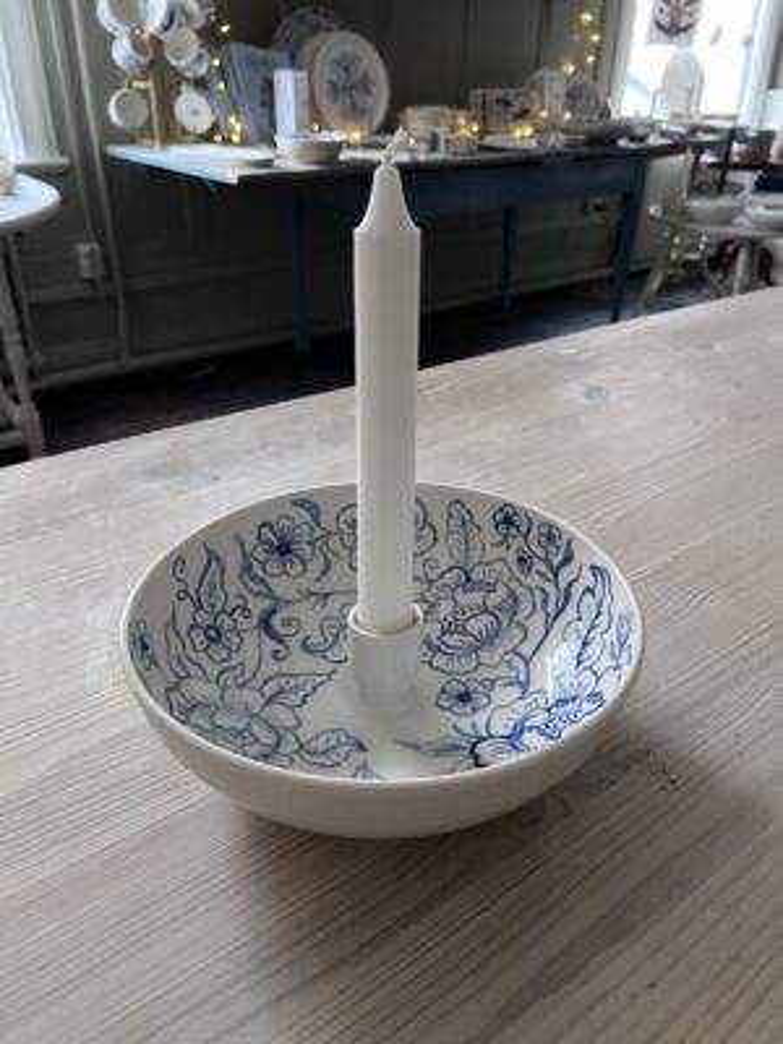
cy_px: 522
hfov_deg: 53.1
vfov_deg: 67.3
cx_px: 392
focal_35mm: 26
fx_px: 784
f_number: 1.5
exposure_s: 1/60
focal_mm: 5.7
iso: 400
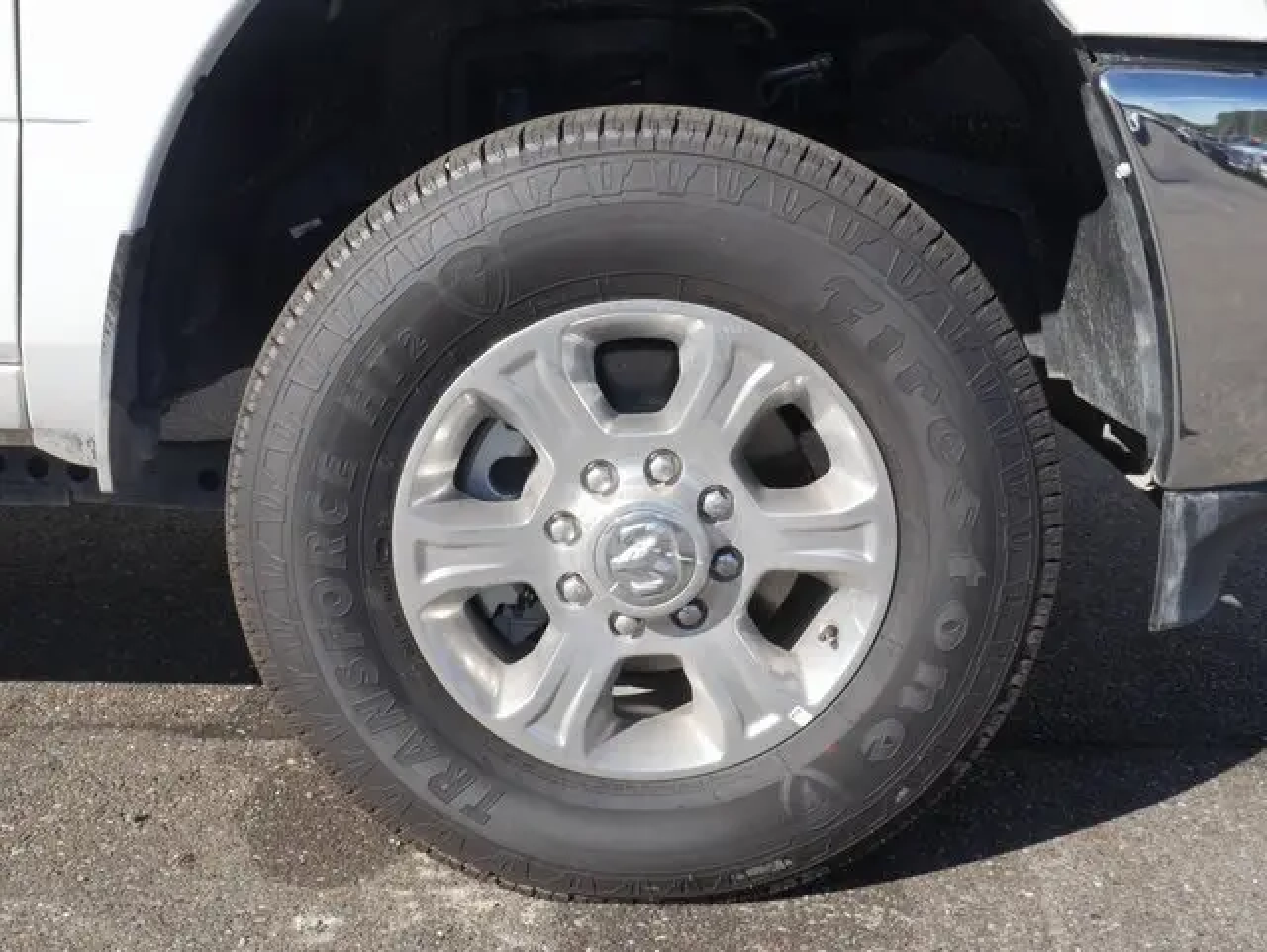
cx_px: 634
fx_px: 1392
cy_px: 476
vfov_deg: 37.8
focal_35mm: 38
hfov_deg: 48.9
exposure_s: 1/60
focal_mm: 19
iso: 250
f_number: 20
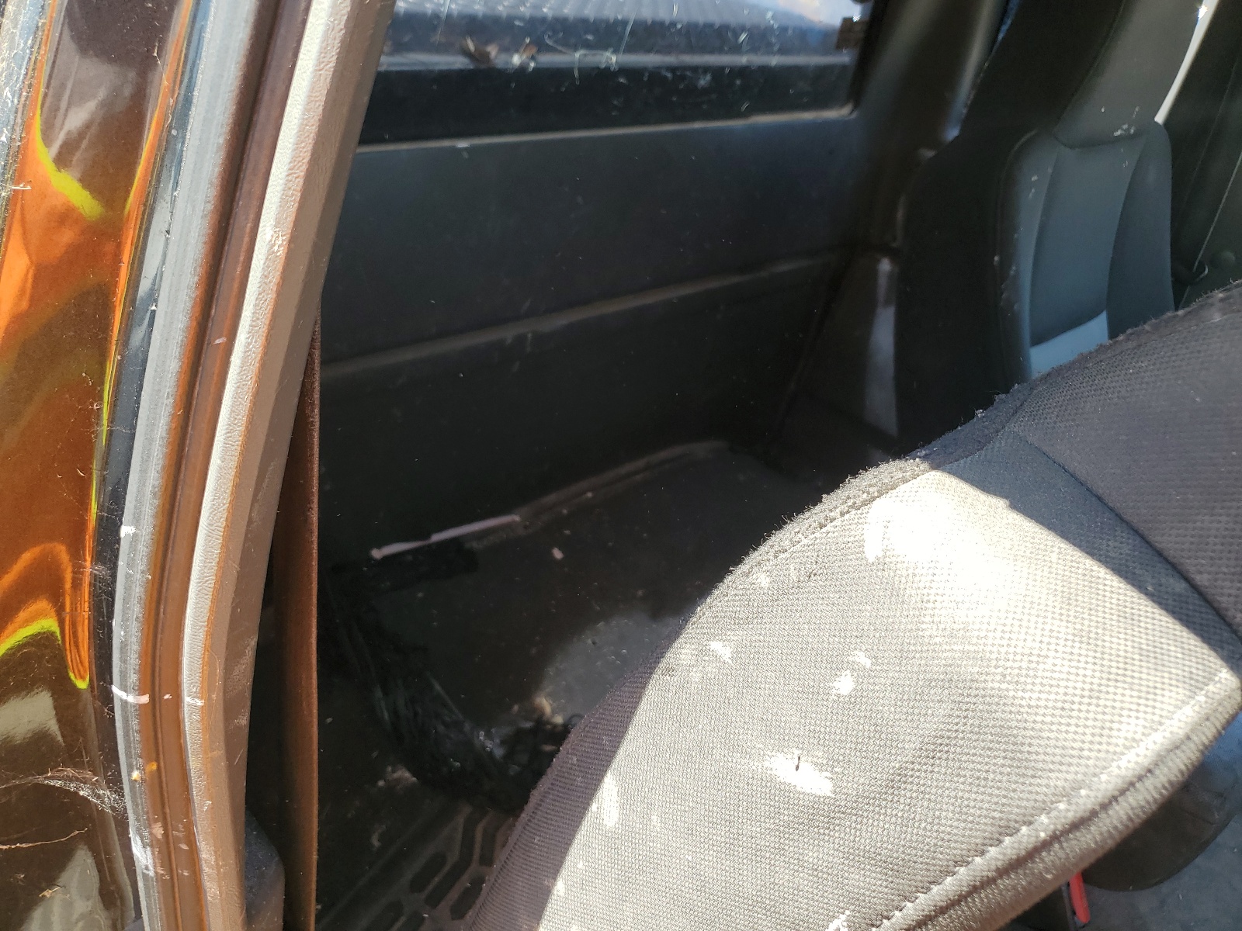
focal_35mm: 26
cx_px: 621
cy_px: 466
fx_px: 933
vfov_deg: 53.1
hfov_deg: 67.3
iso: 50
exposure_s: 1/345
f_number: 1.5
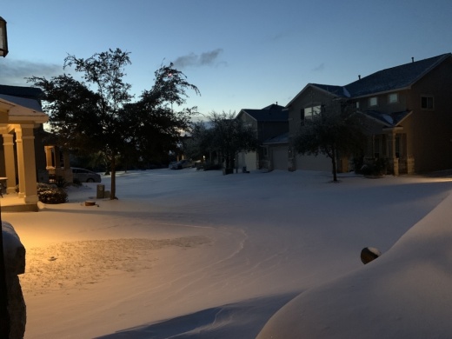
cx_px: 226
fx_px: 339
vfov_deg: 53.1
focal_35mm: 26
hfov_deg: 67.3
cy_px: 170
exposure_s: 1/20
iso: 640
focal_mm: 4.25
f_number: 1.8
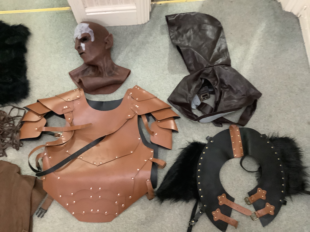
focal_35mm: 31
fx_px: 278
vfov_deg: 45.4
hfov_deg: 58.4
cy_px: 116
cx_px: 155
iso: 640
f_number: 2.4
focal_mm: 3.3
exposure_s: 1/20
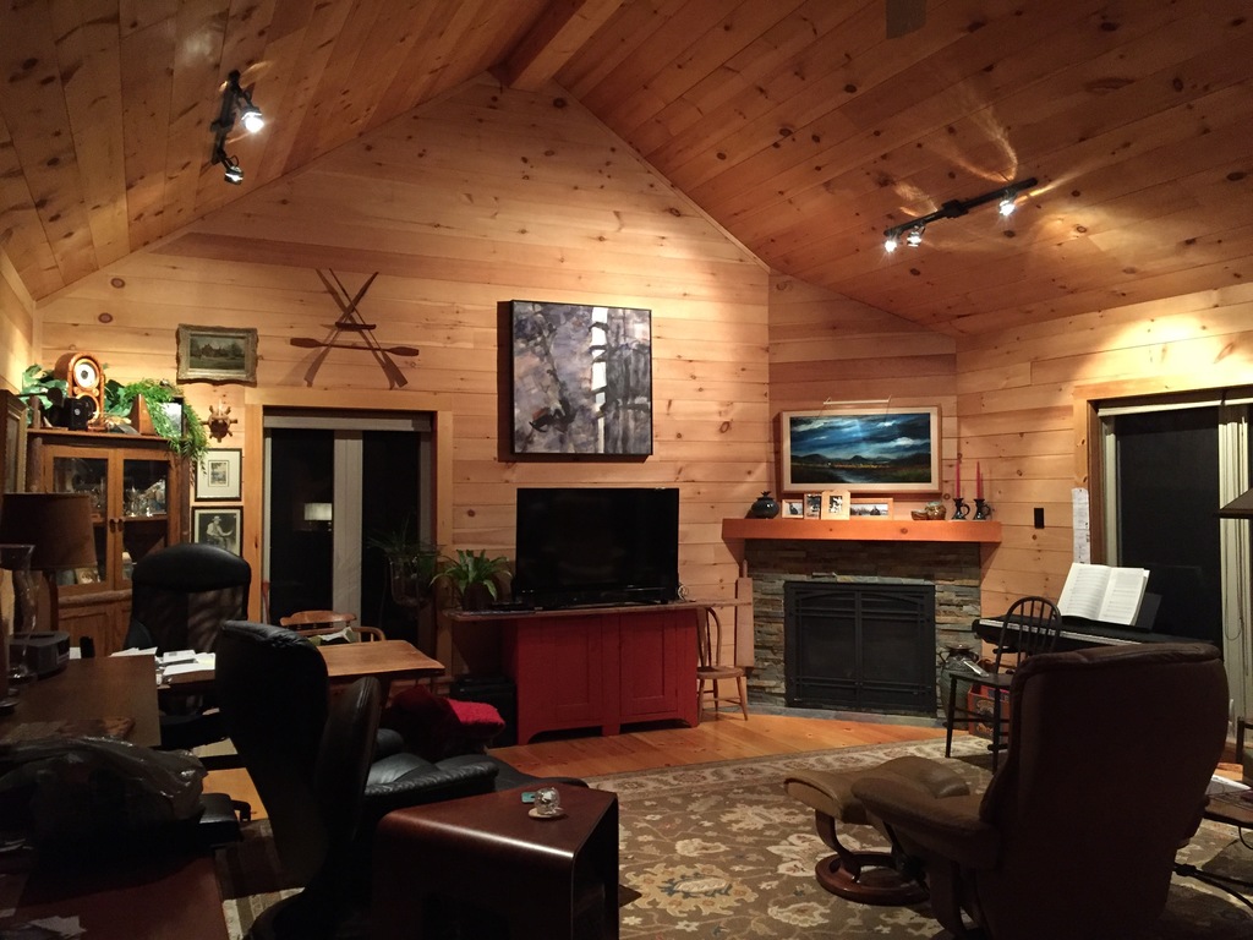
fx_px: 1050
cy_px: 470
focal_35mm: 29
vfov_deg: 48.2
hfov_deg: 61.7
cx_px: 626
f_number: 2.2
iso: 320
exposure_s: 1/15
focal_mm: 4.15
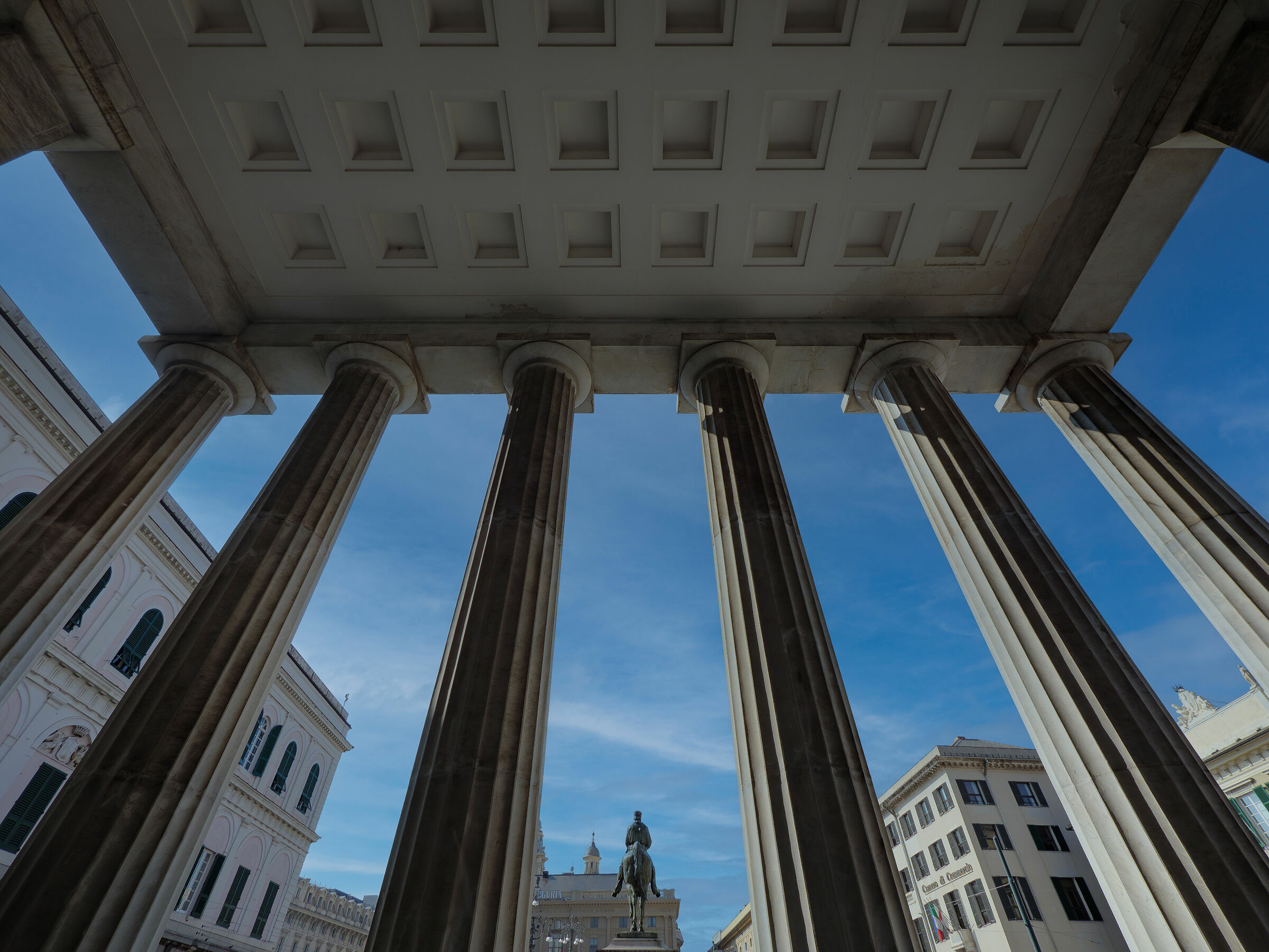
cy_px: 476
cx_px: 634
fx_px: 587
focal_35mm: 16
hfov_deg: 94.5
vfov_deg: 78.1
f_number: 5.6
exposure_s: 1/800
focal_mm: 8
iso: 200
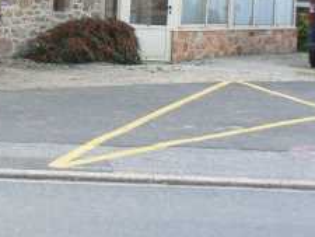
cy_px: -50
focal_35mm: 96
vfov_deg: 14.9
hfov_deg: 18.9
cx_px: -94
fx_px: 874
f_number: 5.6
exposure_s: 1/100
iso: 80
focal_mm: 6
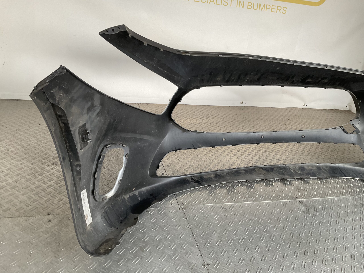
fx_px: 305
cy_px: 136
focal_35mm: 29
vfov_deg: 48.2
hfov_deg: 61.7
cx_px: 182
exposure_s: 1/50
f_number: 1.8
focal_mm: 3
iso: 64
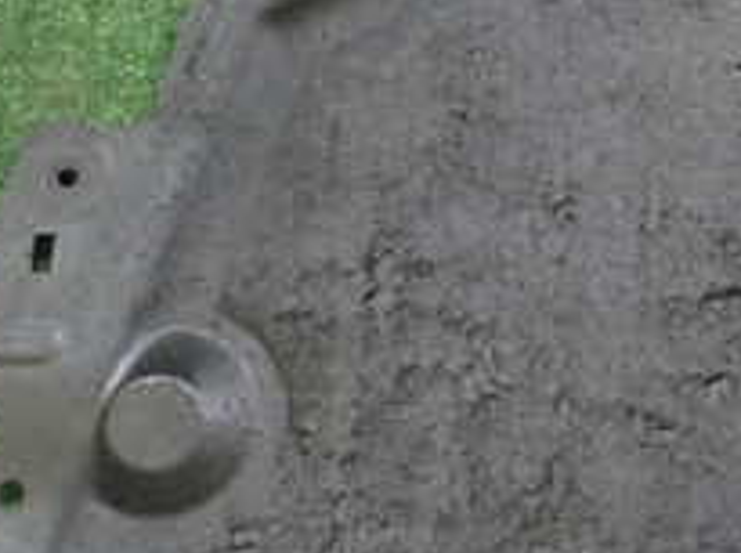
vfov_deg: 16.7
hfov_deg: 21.3
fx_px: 1880
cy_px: 170
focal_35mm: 88
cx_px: 799
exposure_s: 1/60
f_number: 2.3
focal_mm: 5.4
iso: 500
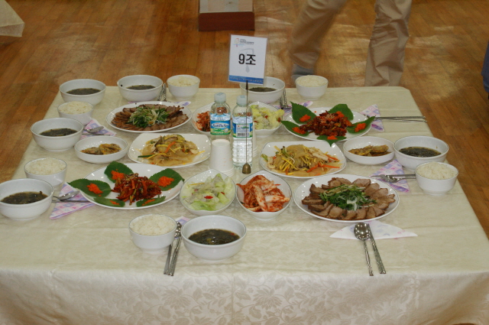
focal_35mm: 60
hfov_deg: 33.4
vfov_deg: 22.6
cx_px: 244
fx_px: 814
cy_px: 162
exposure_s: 1/60
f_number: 5.6
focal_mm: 40
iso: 400
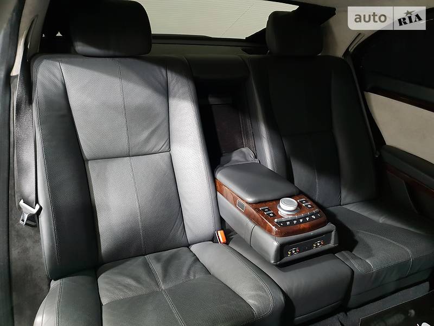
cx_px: 217
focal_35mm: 26
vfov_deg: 53.1
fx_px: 326
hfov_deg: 67.3
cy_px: 163
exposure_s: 1/20
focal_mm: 4.3
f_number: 1.5
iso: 320
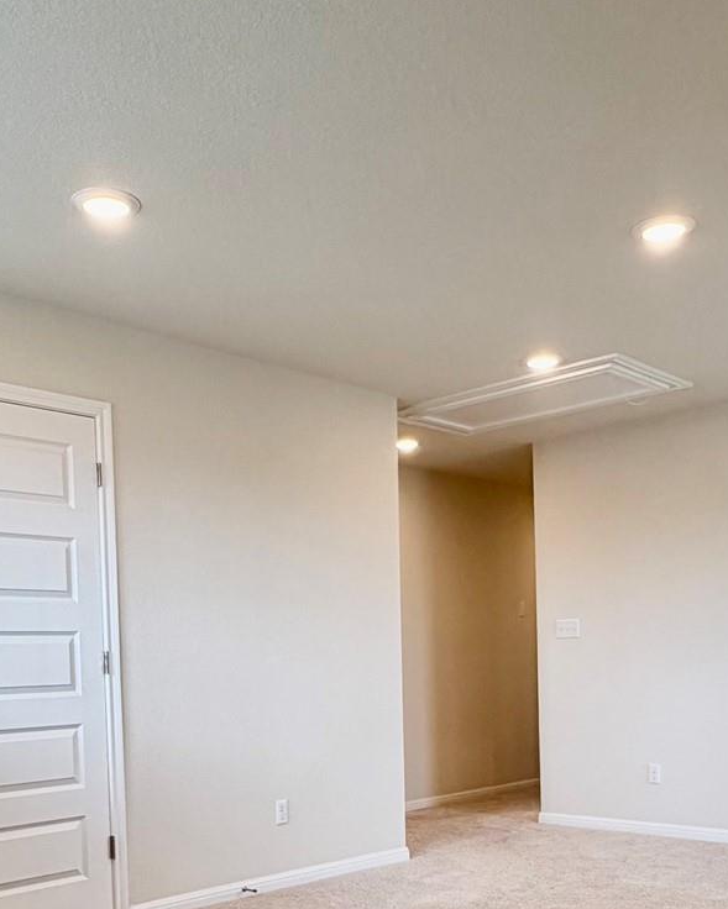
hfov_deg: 39.2
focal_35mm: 38
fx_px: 1023
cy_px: 703
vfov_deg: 45.9
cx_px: 368
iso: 100
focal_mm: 2.22
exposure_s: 1/120
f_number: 2.2
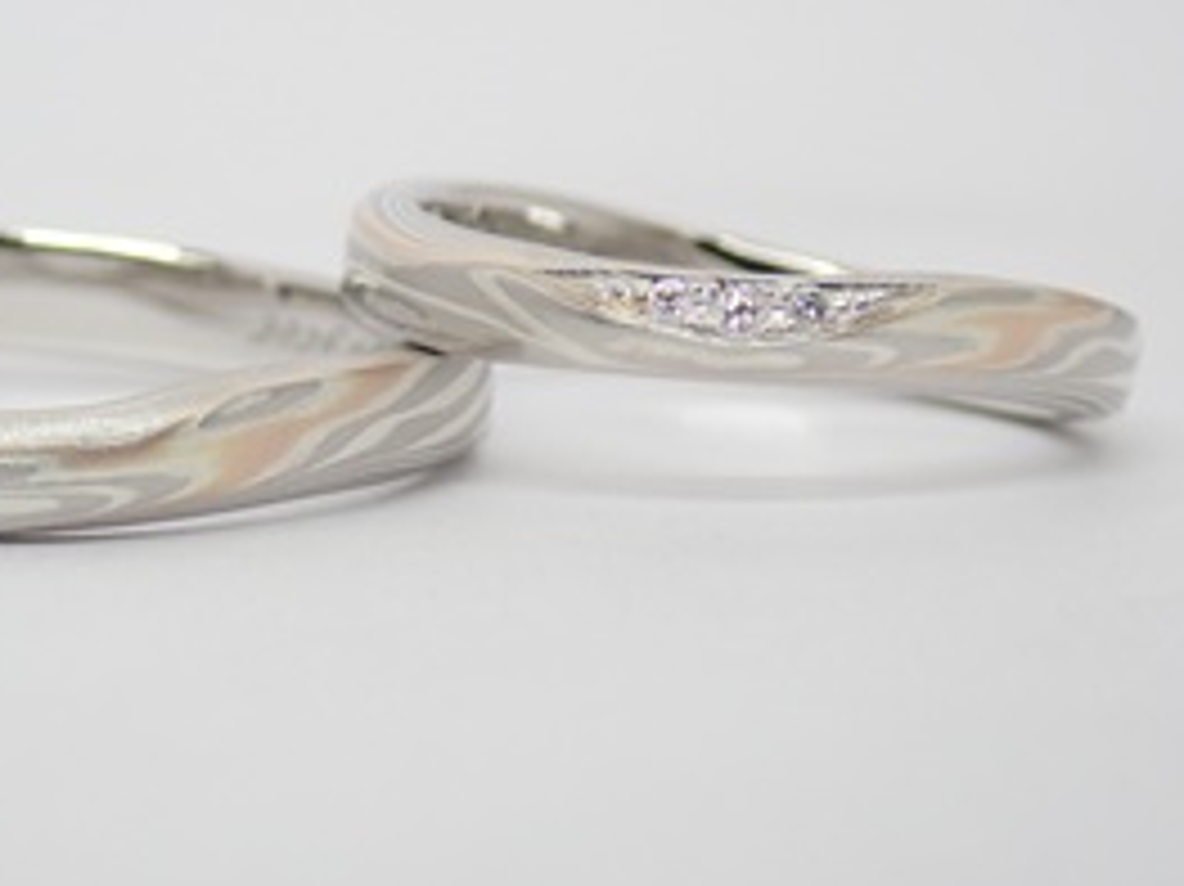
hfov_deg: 14.9
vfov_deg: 11.2
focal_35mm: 132
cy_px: 362
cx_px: 369
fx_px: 4513
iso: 200
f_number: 4.1
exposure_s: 1/125
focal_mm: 13.65
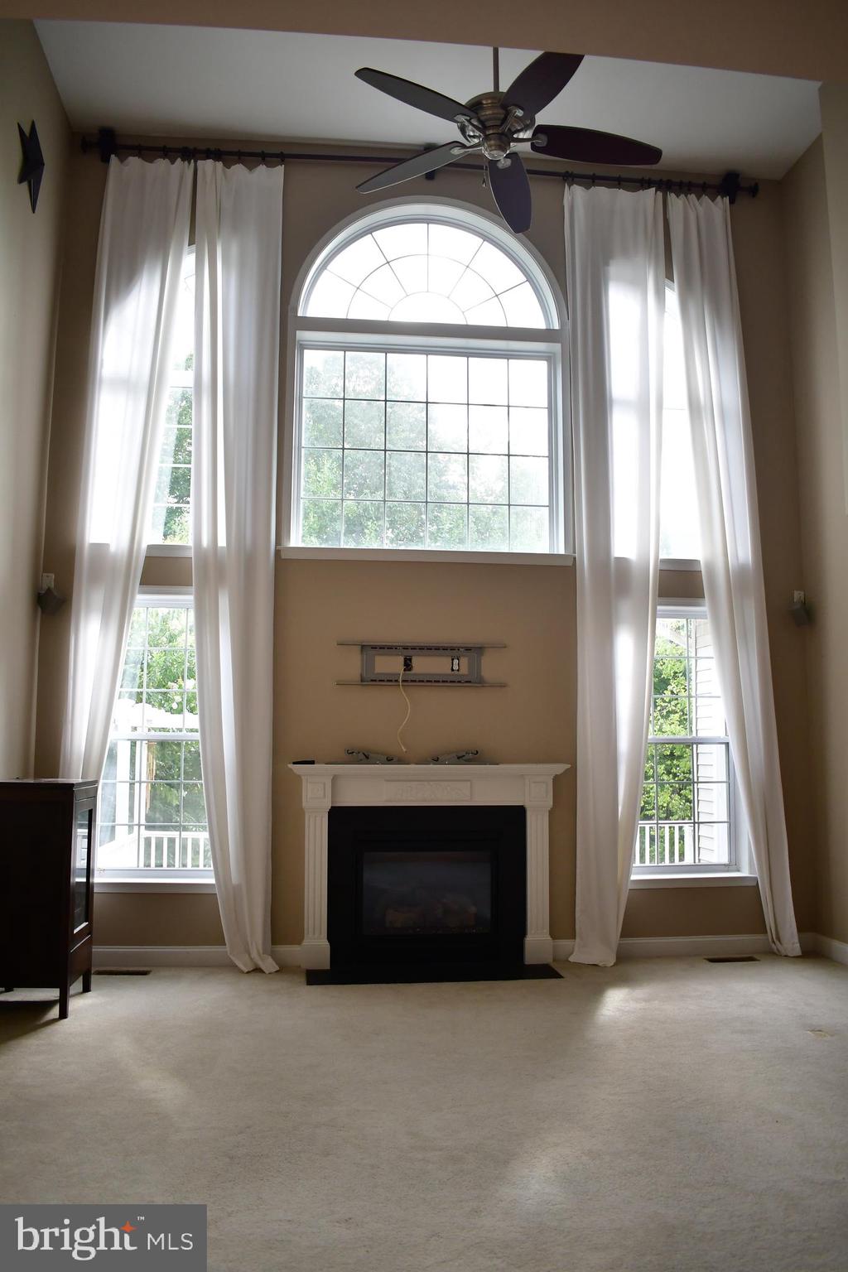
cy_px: 636
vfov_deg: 67.4
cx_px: 424
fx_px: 954
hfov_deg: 47.9
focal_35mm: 27
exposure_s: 1/250
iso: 560
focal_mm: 18
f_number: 3.5
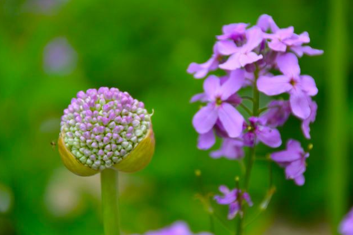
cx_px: 176
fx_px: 2530
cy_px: 118
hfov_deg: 8.0
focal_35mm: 258
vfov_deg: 5.3
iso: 400
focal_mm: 170
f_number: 5.6
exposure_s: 1/320
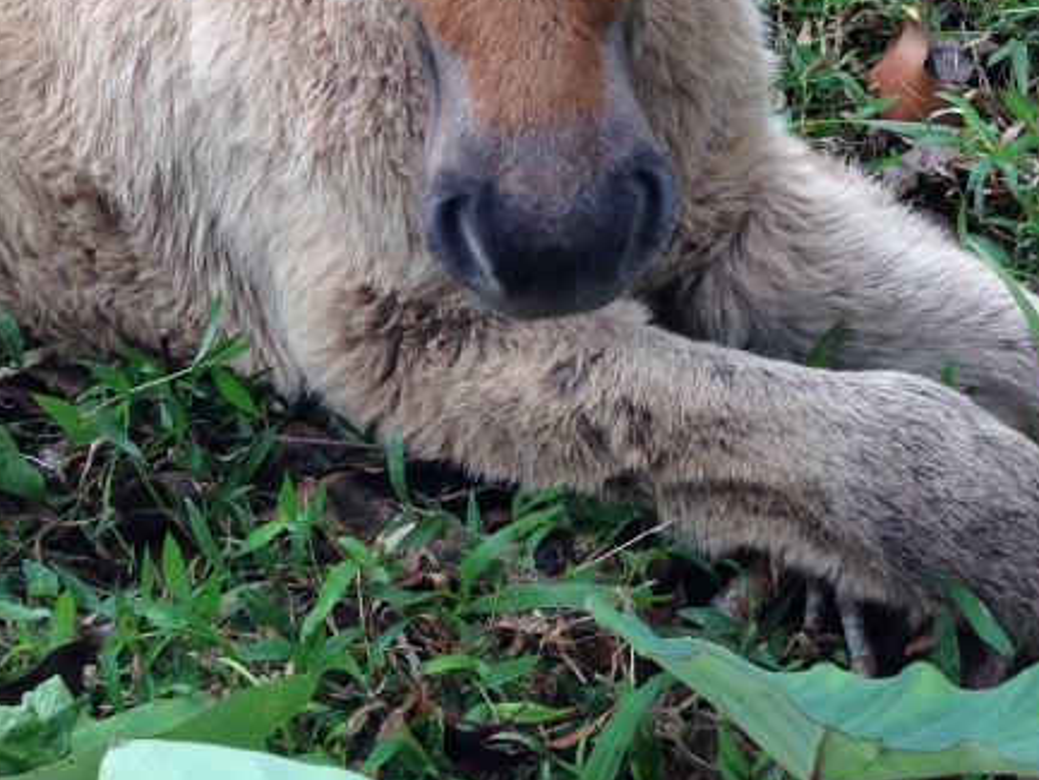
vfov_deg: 18.2
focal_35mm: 78
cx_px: 365
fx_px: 2342
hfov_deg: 24.9
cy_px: -94
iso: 50
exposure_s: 1/158
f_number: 2.4
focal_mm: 4.12
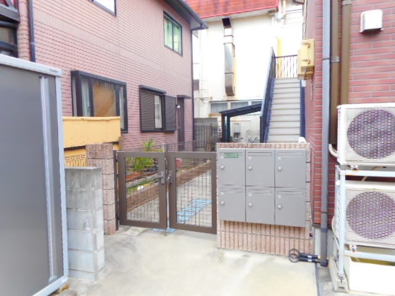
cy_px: 148
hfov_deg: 69.4
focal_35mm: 25
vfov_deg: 54.9
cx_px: 198
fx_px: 285
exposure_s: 1/30
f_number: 3.7
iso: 180
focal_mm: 4.5
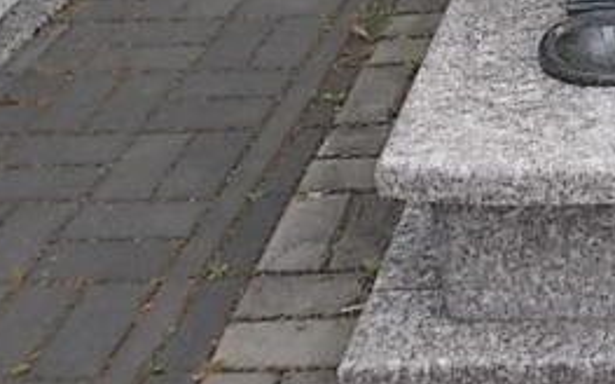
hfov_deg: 20.1
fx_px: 1642
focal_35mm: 98
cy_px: -98
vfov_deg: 12.9
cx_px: 711
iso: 80
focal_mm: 5.3
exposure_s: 1/320
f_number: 3.1
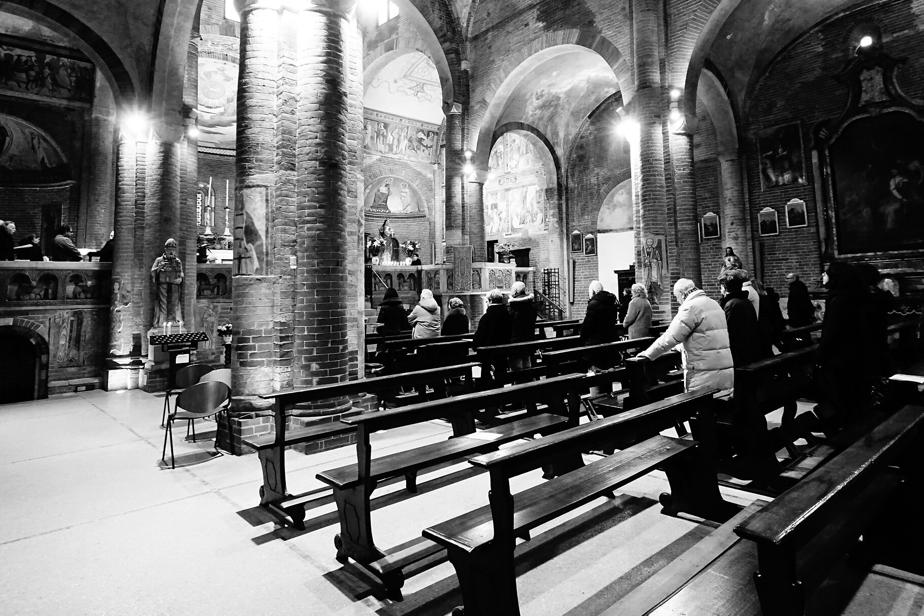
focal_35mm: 21
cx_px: 498
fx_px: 539
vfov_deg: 58.8
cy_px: 235
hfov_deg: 81.1
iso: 5000
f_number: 4
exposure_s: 1/40
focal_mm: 16
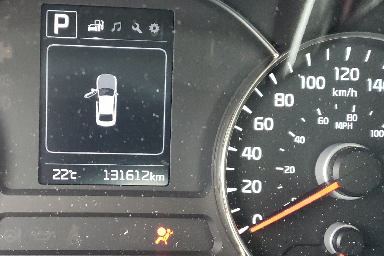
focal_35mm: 39
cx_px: 108
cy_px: 152
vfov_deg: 34.1
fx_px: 416
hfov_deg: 48.1
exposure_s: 1/60.2
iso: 343
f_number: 1.5
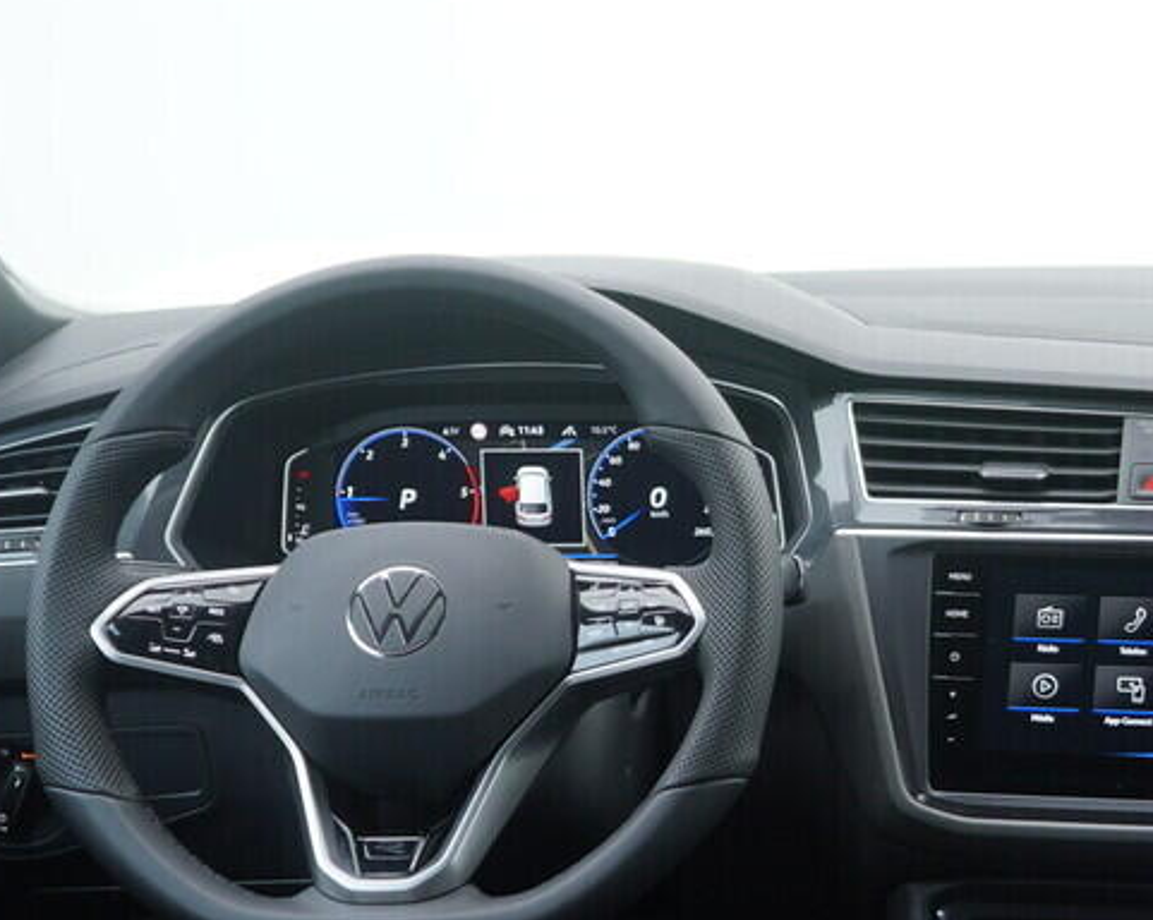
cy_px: 591
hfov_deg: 25.1
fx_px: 2455
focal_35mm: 72
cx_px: 1155
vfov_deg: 21.2
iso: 160
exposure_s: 1/40
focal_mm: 24
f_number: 2.8
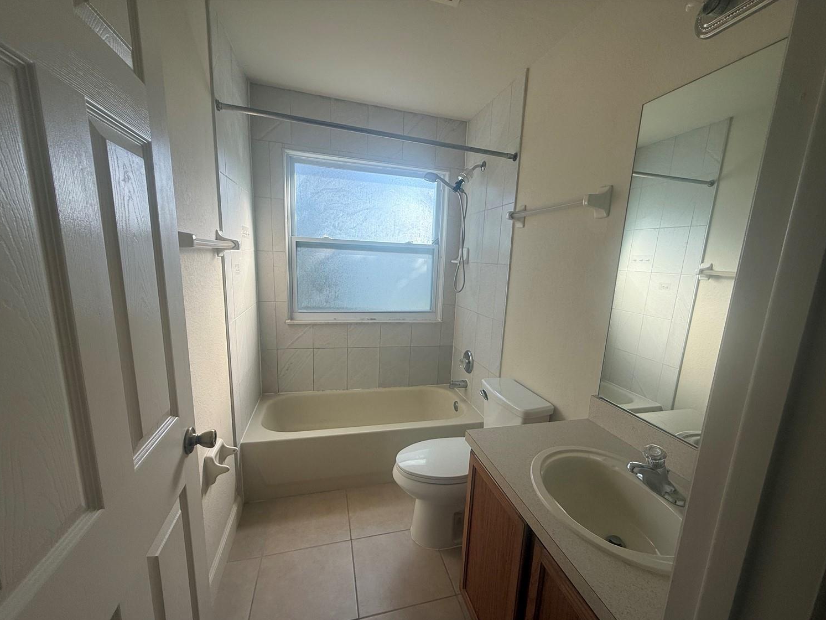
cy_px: 330
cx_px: 435
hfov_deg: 98.1
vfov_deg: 81.7
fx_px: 358
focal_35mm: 15
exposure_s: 1/205
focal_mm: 2.22
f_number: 2.2
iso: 50
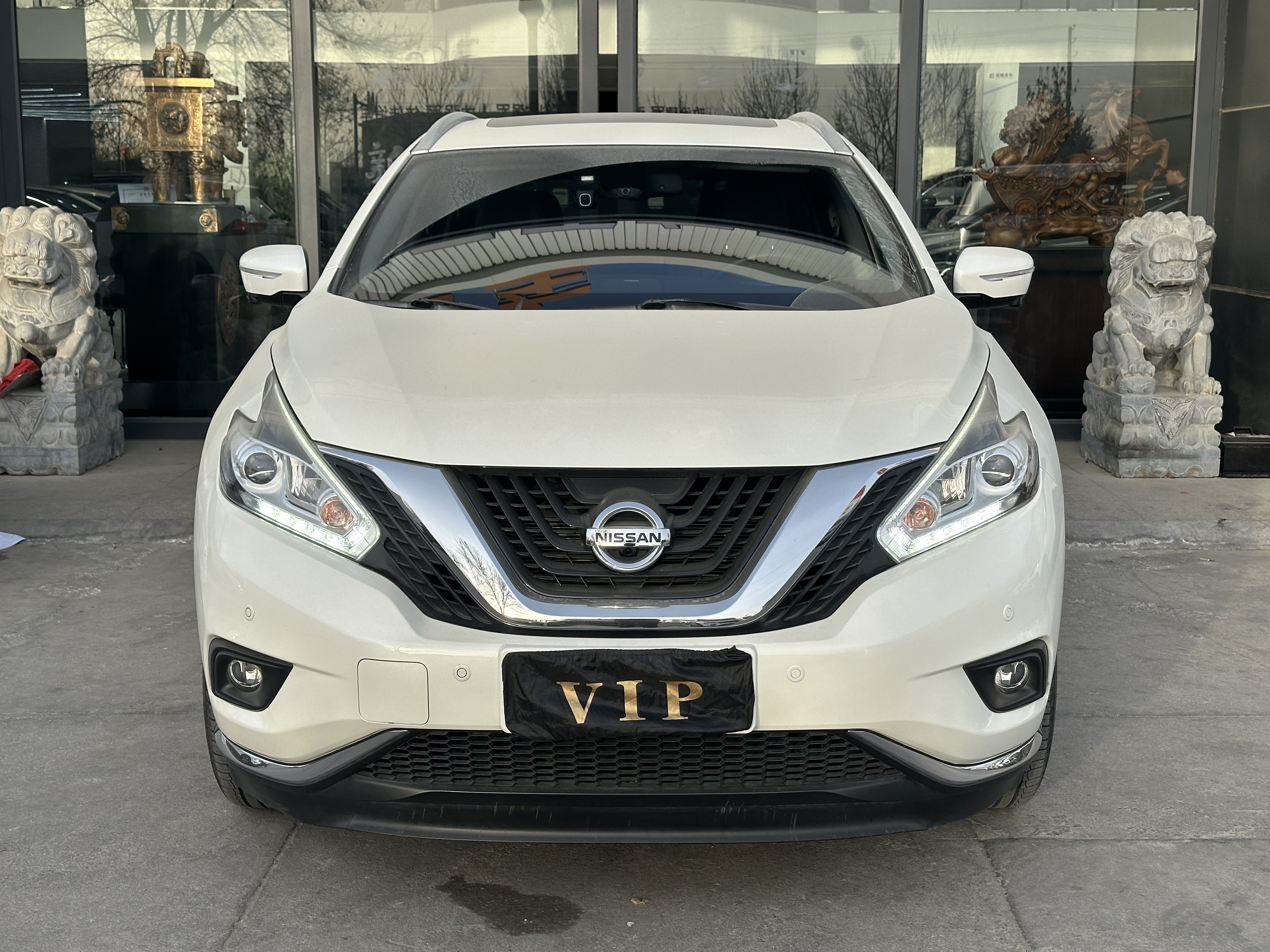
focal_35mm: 48
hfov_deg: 39.7
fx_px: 1761
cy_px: 476
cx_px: 635
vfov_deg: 30.3
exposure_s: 1/1541
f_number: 1.78
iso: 64
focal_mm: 6.86
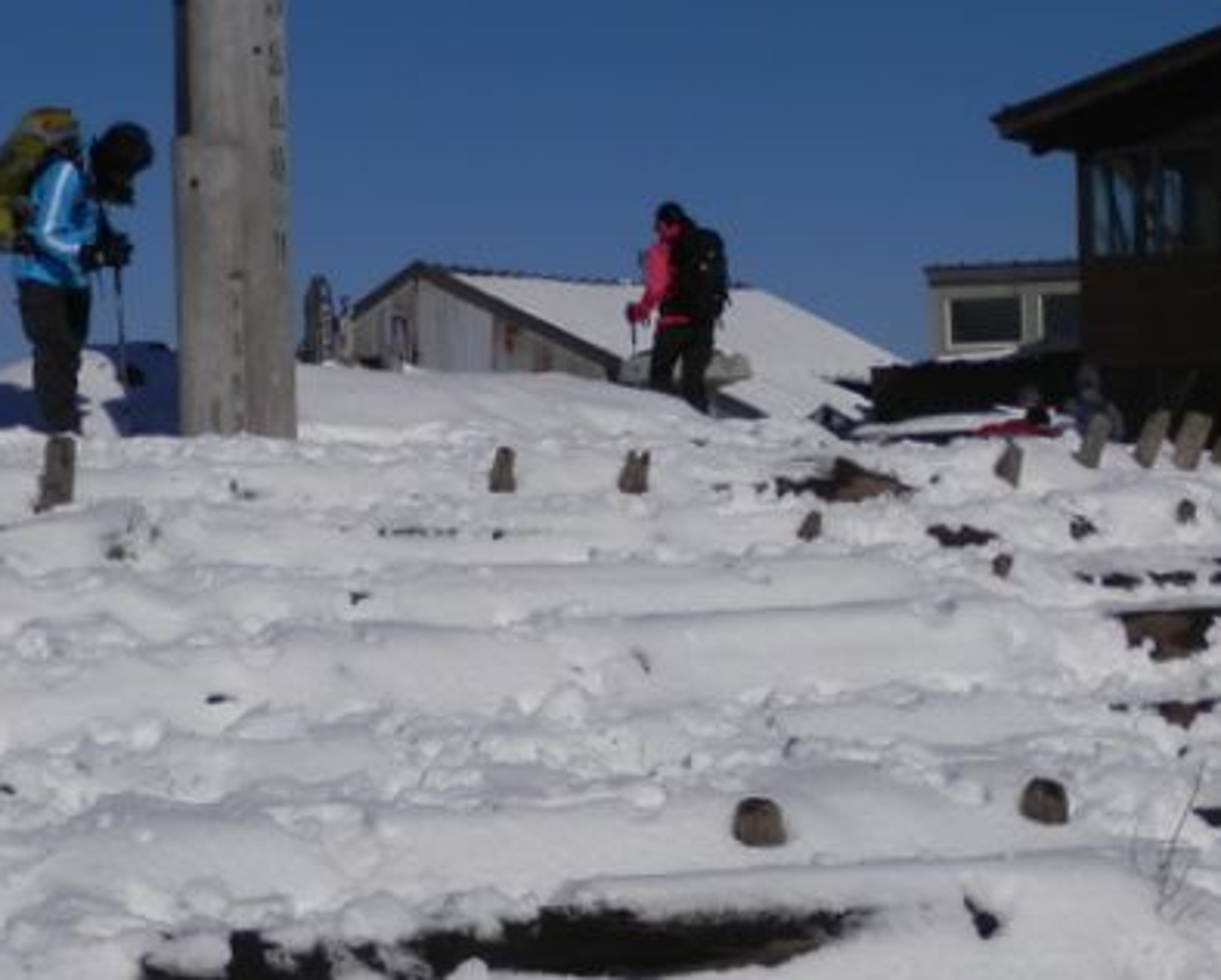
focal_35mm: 97
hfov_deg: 19.7
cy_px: 381
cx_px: 765
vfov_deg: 15.9
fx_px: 3509
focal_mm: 8.9
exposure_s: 1/640
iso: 80
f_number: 11.2
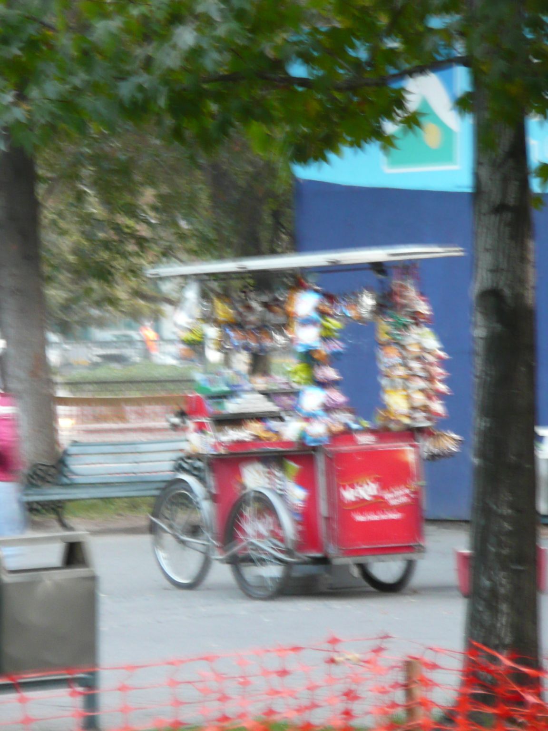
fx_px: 7092
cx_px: 274
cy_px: 366
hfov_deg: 4.4
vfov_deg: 5.9
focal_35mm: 336
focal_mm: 46
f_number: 4.9
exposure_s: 1/8
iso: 200
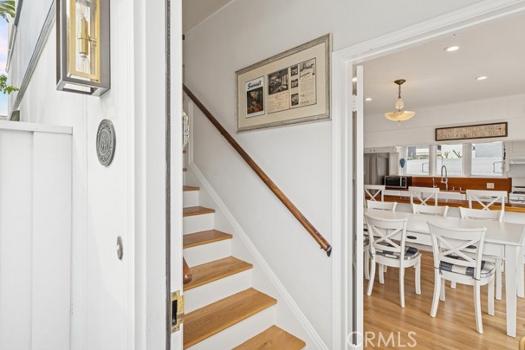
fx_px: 277
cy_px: 167
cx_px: 265
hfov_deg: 86.9
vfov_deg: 64.5
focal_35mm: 19
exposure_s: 1/80
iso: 200
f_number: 11
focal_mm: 18
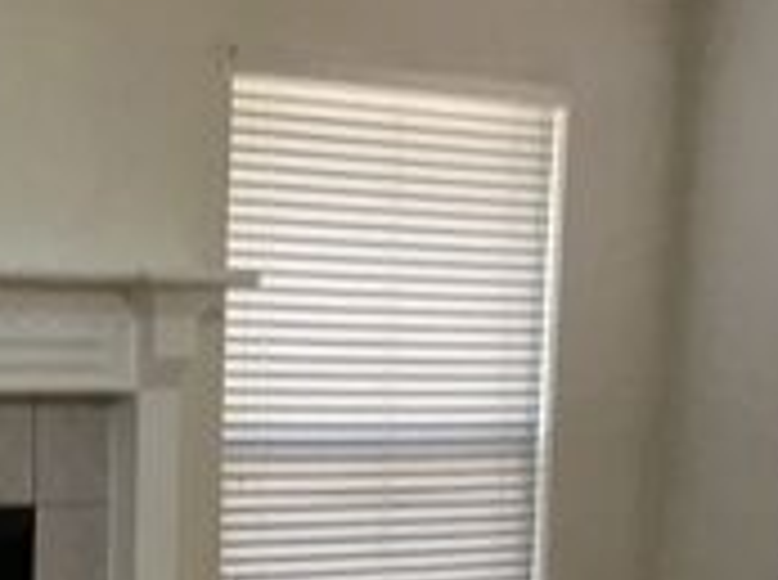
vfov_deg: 12.6
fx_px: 2579
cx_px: 238
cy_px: 620
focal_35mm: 115
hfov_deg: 17.1
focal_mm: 3.3
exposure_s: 1/30
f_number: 2.4
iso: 80
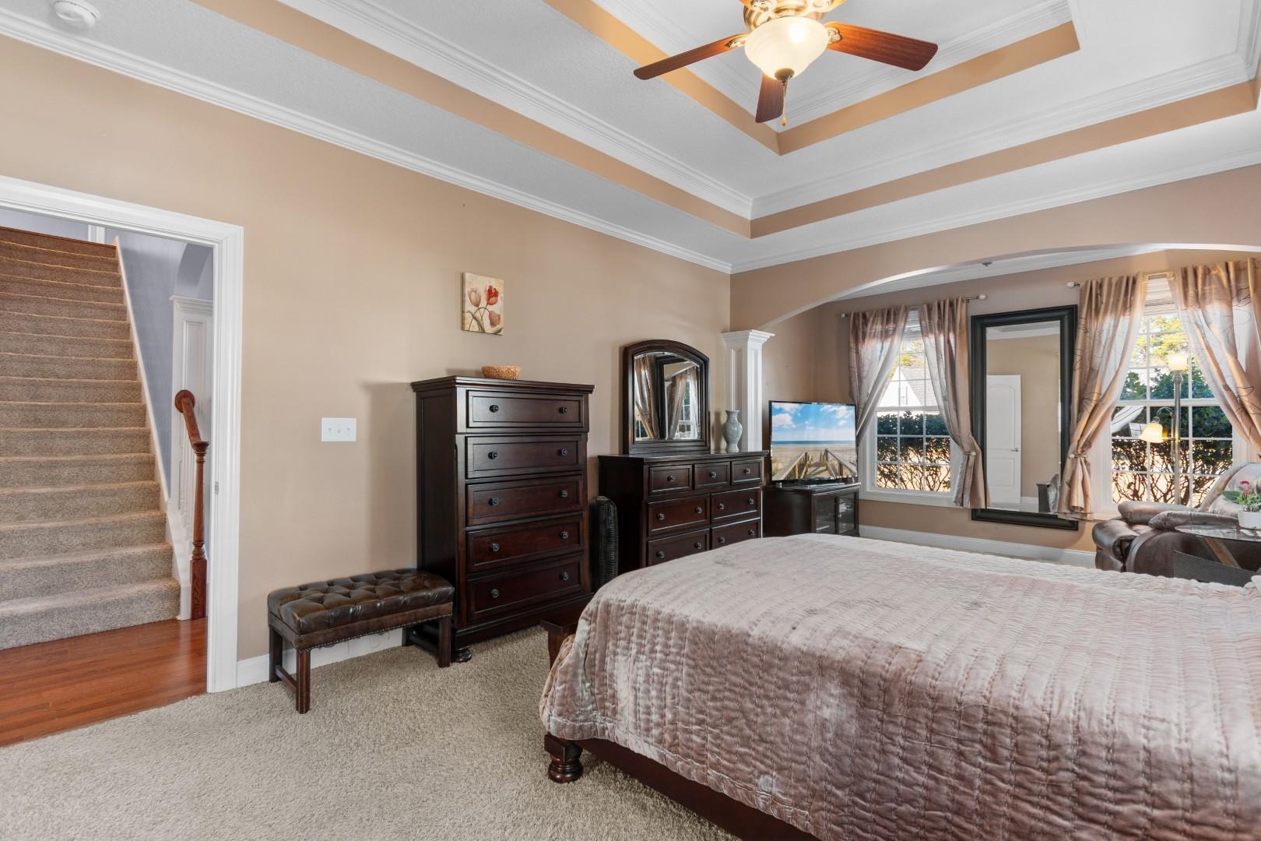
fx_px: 560
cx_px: 630
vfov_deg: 73.7
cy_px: 420
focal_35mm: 16
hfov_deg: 96.7
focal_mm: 11
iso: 100
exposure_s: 1/8
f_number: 4.8
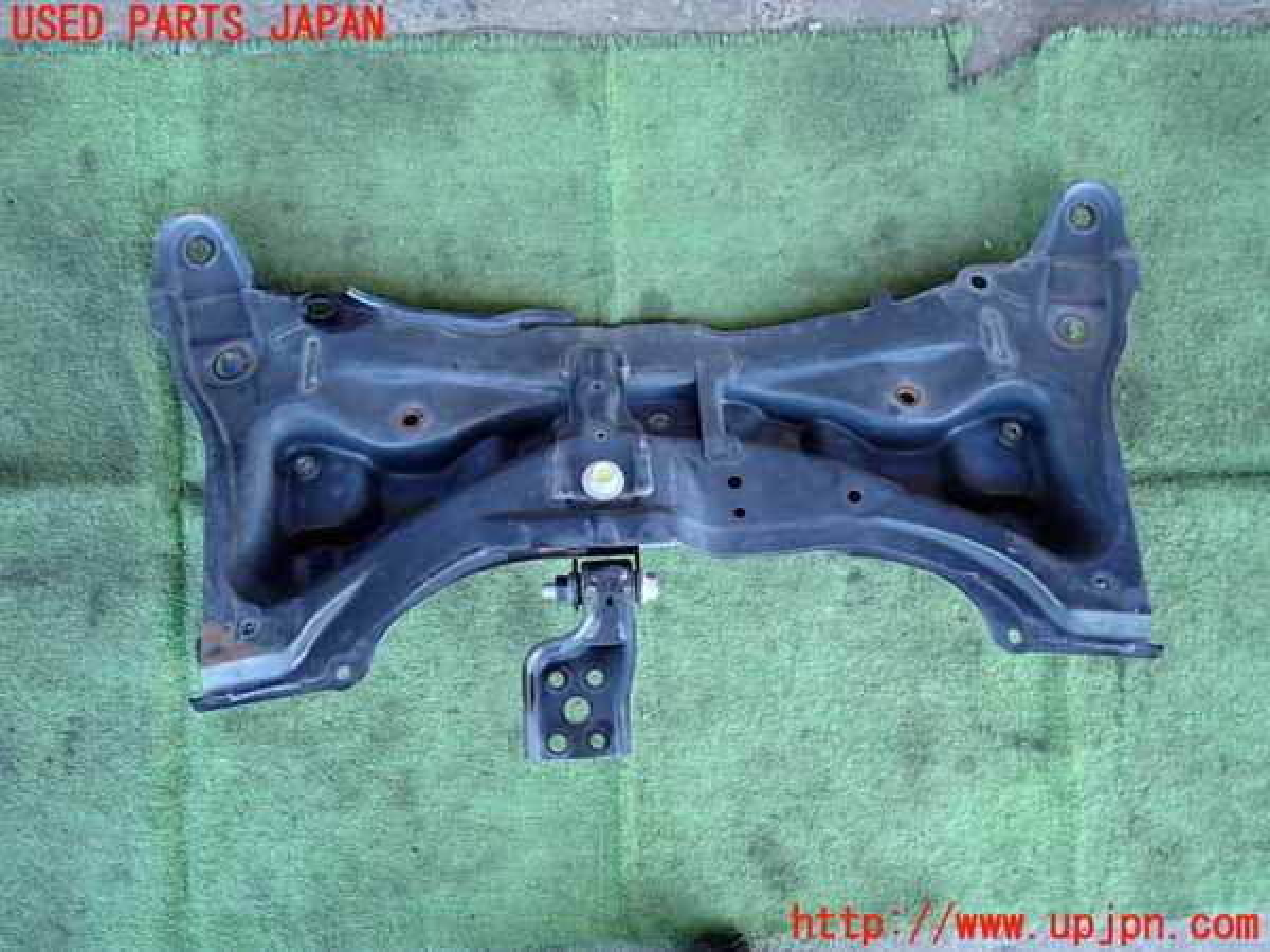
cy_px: 476
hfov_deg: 69.4
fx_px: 917
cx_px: 635
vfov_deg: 54.9
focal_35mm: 25
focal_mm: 4.5
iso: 200
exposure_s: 1/80
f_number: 2
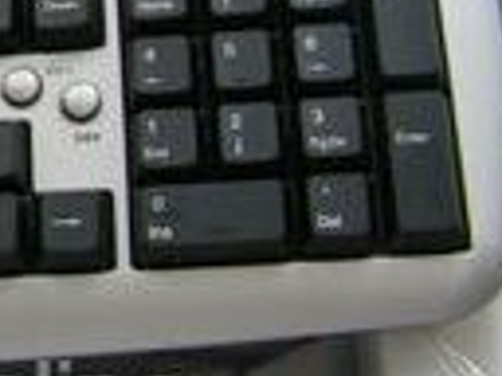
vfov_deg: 11.5
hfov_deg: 14.2
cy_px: -80
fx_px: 1827
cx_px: -351
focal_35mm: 126
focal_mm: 6
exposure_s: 1/30
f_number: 3.2
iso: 200
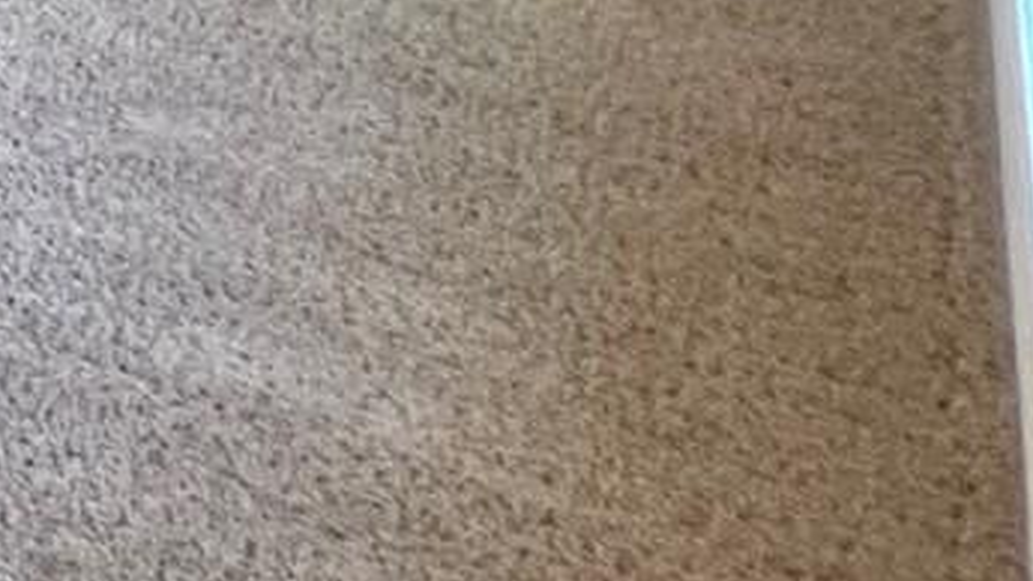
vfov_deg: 10.6
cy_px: -1111
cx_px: -1907
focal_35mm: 84
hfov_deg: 12.3
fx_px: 2301
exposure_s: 1/60
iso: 160
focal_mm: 1.57
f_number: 1.8
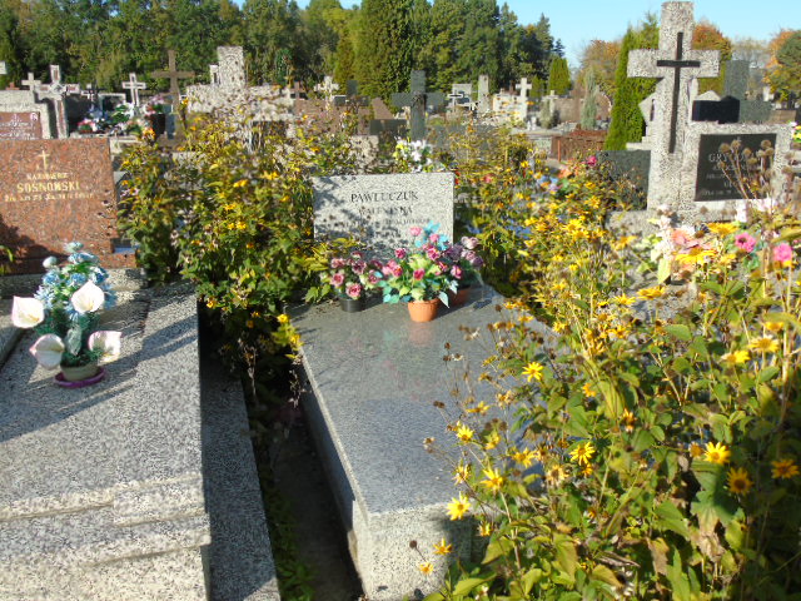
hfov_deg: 61.7
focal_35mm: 29
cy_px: 300
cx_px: 400
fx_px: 671
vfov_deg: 48.2
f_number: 3.6
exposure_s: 1/500
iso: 80
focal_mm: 5.2
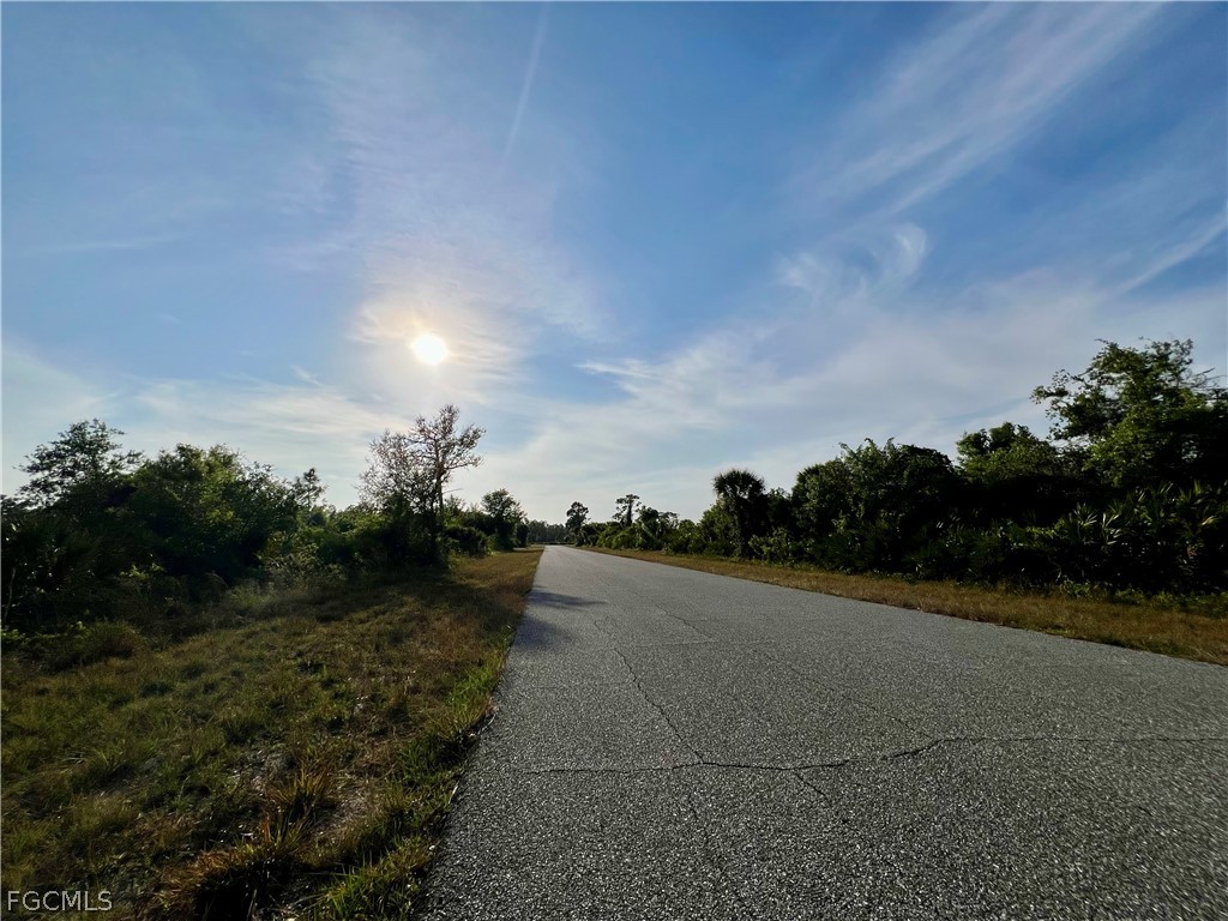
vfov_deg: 89.9
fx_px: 461
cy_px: 460
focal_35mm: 13
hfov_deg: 106.2
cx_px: 614
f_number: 1.8
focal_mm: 1.57
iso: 25
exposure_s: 1/7937
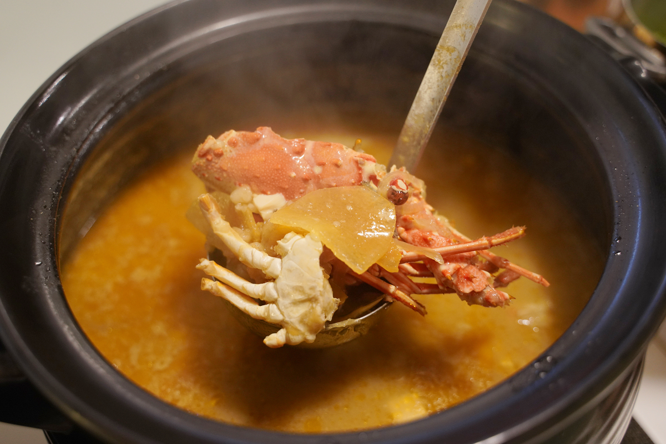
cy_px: 222
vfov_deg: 36.9
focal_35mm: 36
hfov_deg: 53.1
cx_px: 333
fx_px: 666
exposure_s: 1/60
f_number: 2.8
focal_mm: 36
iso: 1600
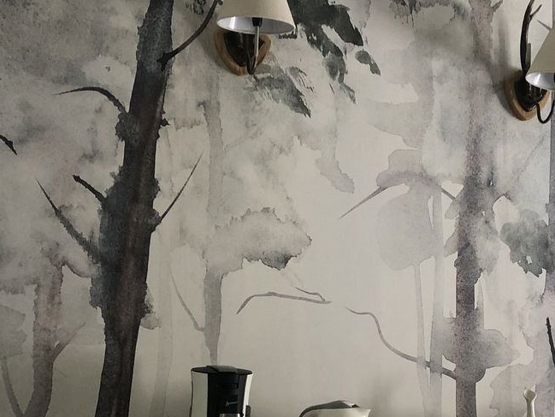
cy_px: 336
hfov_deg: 27.1
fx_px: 1106
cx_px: 511
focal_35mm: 69
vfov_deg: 21.1
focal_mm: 3.99
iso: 40
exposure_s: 1/30
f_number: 1.8
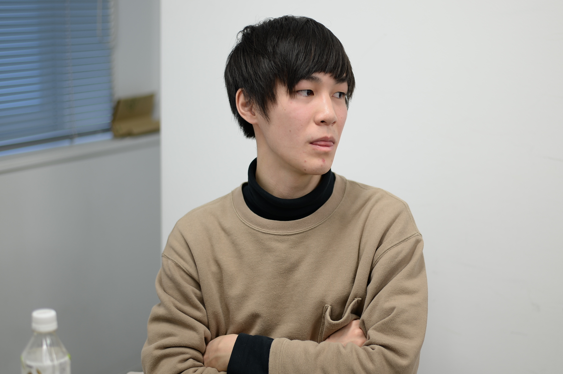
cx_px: 328
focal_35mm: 61
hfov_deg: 32.8
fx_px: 953
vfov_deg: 22.2
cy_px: 210
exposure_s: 1/50
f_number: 1.8
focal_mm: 50
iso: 110
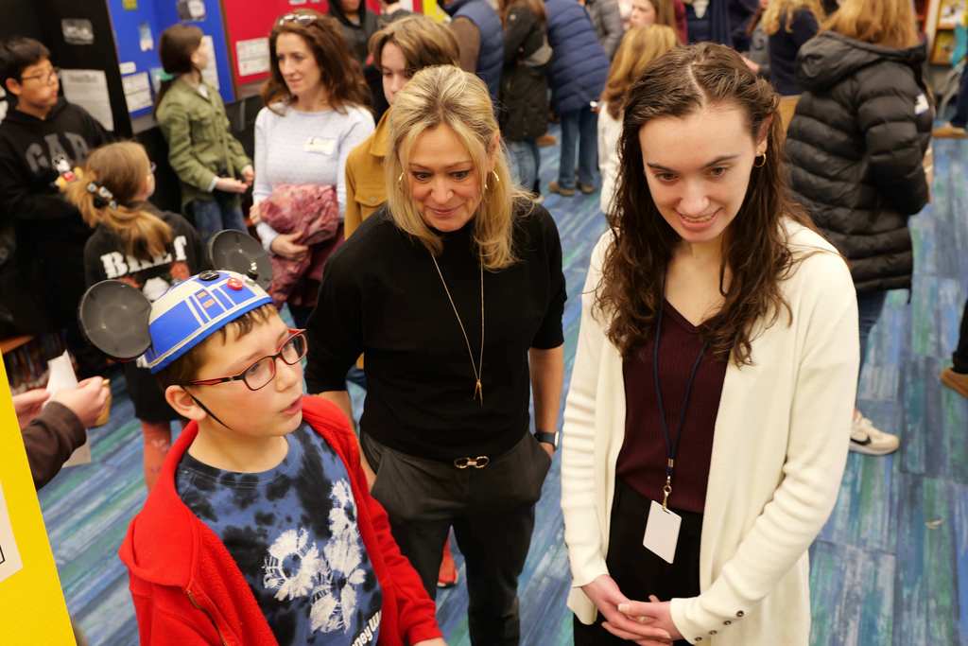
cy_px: 323
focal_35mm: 33
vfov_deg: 40.0
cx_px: 484
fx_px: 887
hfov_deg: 57.2
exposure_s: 1/60
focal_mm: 33
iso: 1600
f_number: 5
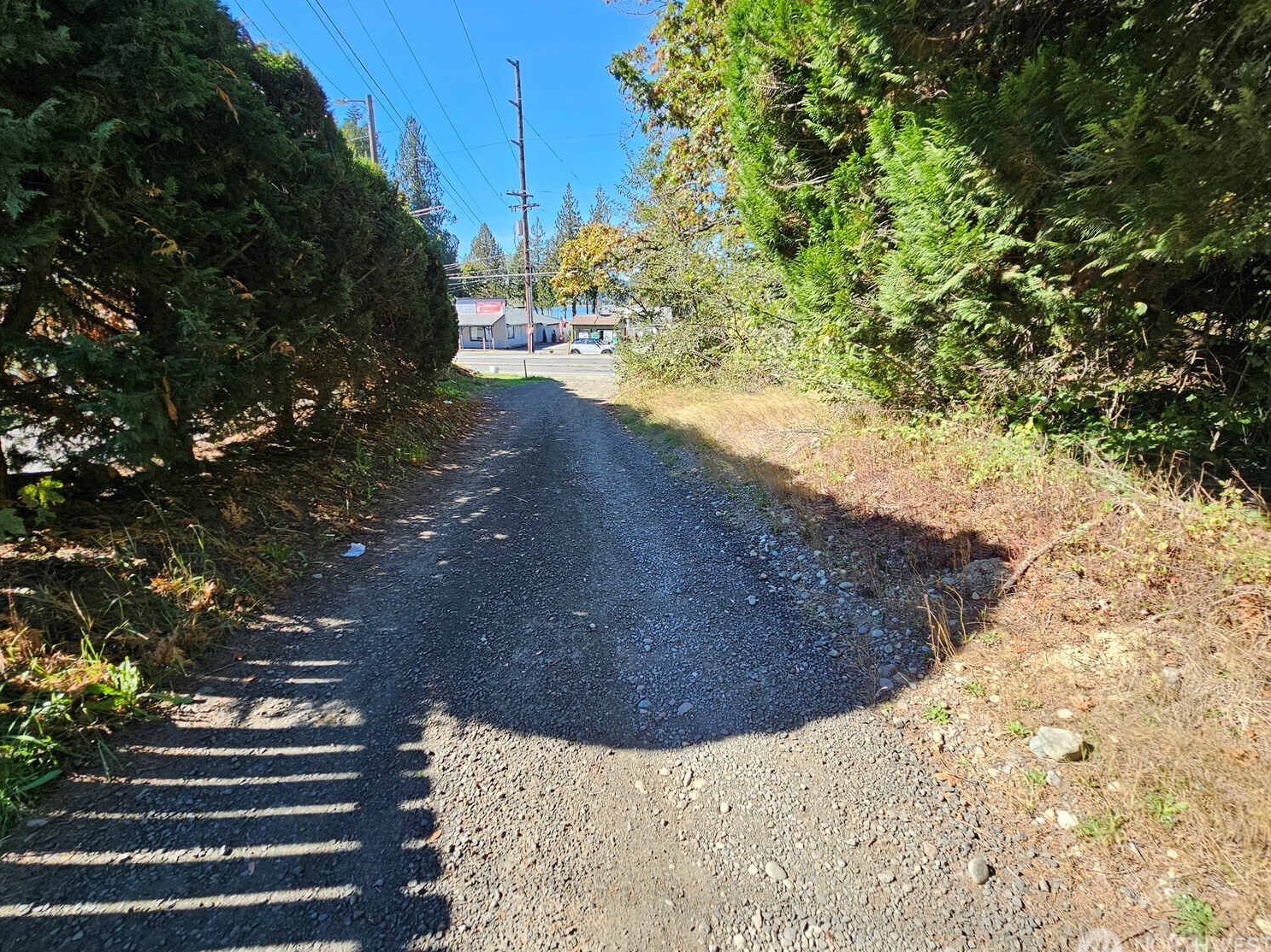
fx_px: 514
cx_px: 614
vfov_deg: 85.7
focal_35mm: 14
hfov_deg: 102.0
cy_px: 473
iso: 50
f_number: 2.2
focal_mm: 2.2
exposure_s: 1/420
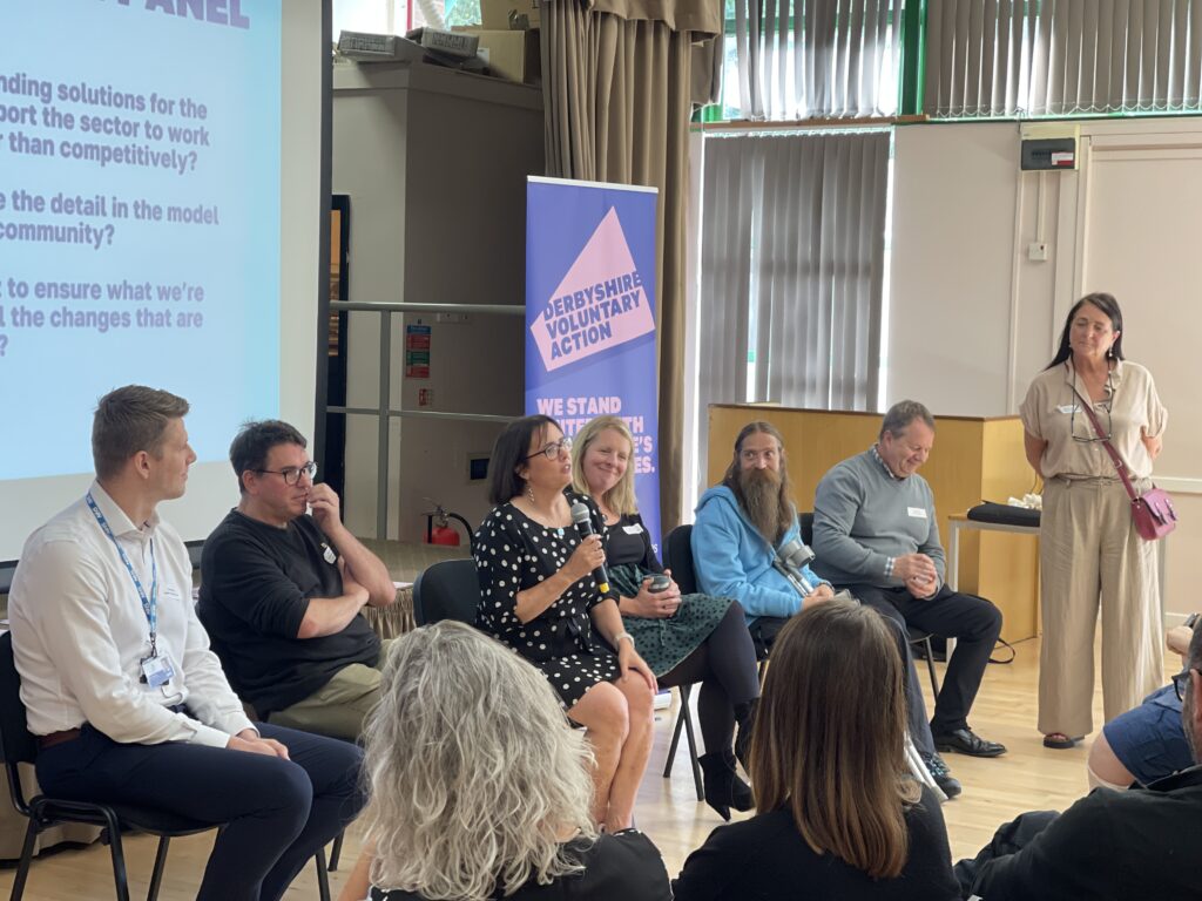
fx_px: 2222
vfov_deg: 22.9
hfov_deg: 30.3
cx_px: 601
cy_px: 450
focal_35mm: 64
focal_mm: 7.5
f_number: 2.2
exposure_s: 1/33
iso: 125
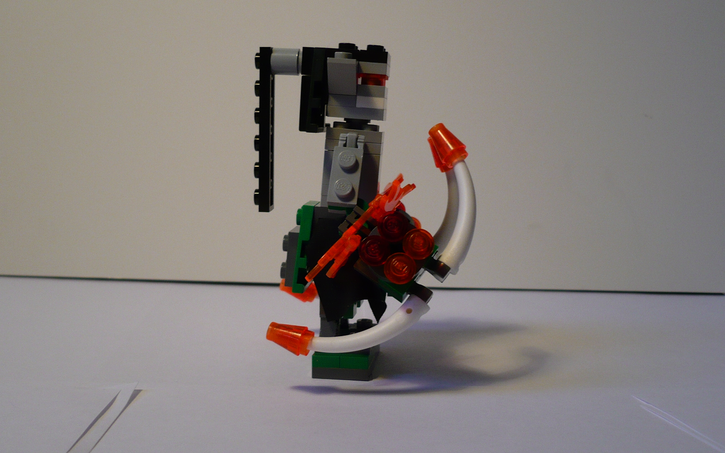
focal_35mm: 45
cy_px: 207
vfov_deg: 28.6
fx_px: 889
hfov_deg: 44.4
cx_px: 358
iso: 100
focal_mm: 6
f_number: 2.9
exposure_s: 1/50
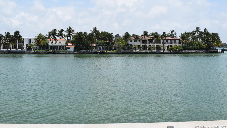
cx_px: 116
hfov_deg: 52.1
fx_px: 232
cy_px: 42
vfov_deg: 30.5
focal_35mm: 39
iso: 200
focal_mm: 21
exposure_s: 1/400
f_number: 10
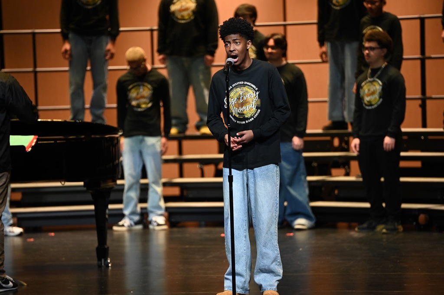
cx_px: 222
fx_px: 2465
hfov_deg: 10.3
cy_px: 148
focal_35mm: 200
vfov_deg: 6.9
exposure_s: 1/640
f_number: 2.8
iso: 2500
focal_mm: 200
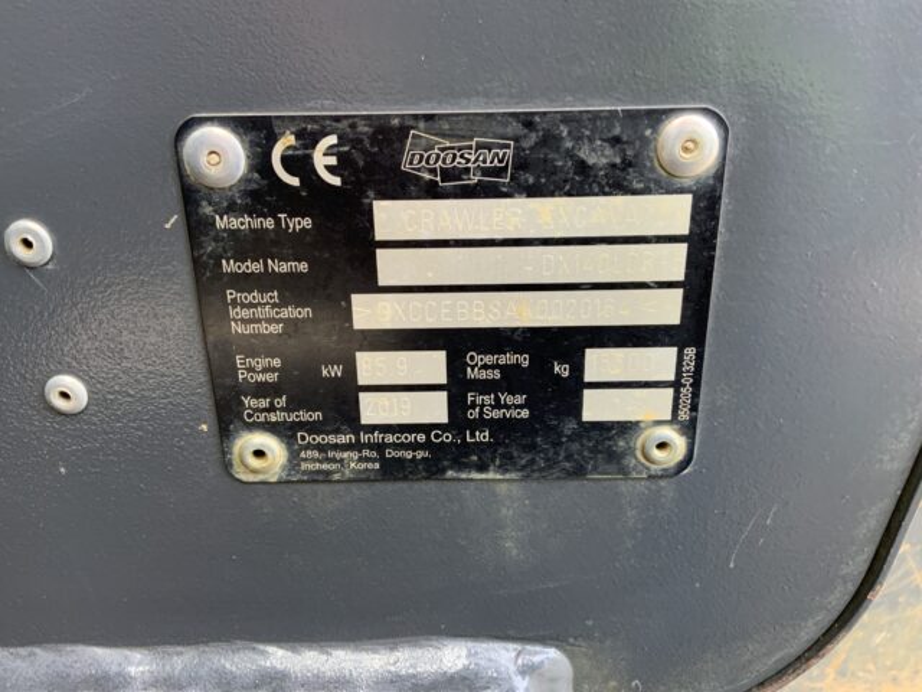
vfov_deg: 48.2
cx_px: 461
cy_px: 346
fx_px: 772
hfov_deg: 61.7
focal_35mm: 29
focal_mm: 3
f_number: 1.8
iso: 100
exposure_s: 1/60
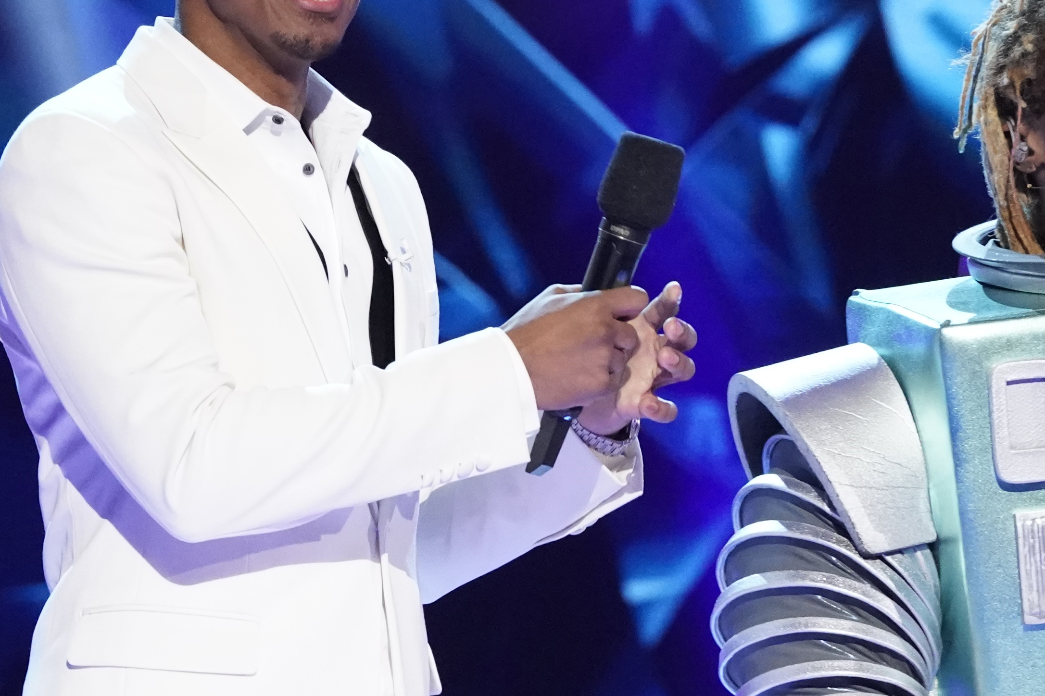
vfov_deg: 2.7
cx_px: 808
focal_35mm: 500
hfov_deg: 4.1
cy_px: 433
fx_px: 14511
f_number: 5.6
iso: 8000
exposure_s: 1/200
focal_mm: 184
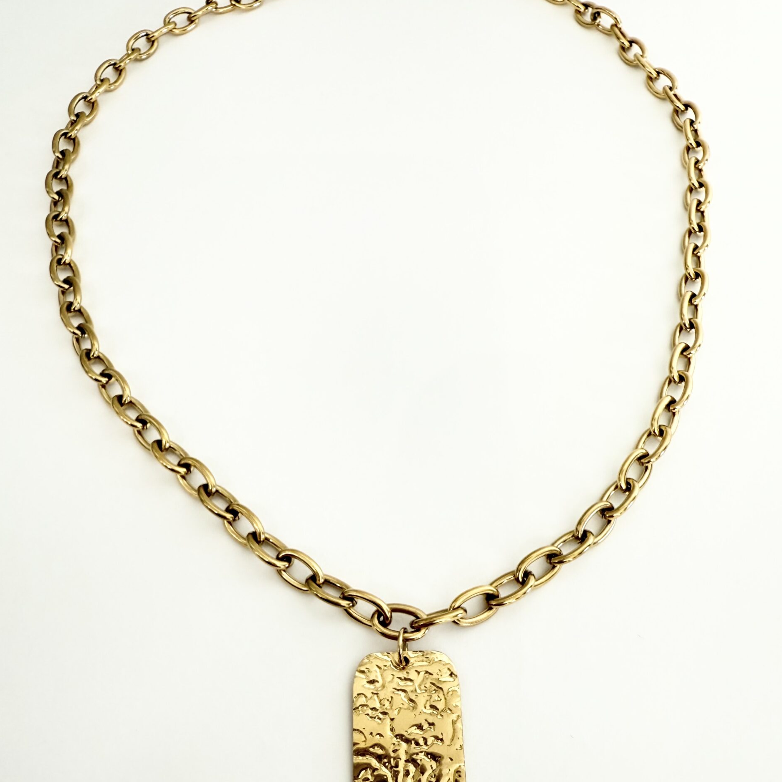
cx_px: 399
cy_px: 495
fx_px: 741
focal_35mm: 29
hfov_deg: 55.6
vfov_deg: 54.9
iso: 320
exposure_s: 1/100
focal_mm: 2.22
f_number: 2.2
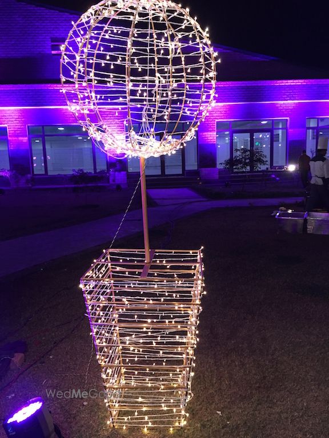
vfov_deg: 61.7
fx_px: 367
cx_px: 164
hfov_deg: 48.2
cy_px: 219
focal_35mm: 29
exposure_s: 1/33
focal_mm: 4.15
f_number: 2.2
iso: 200
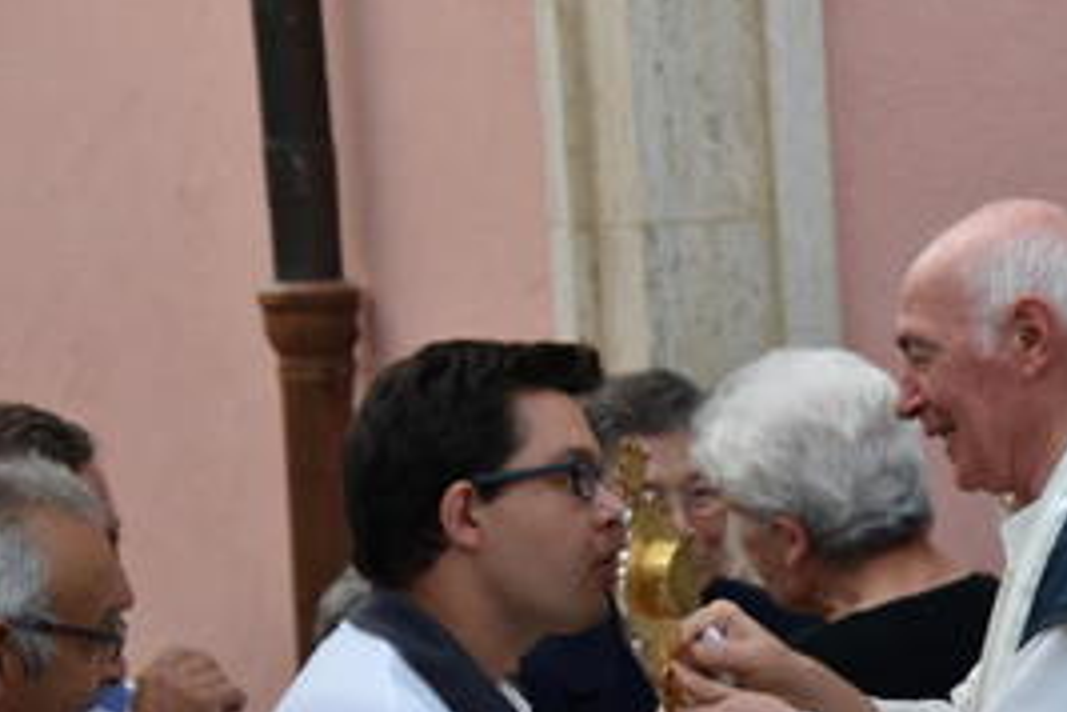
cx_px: 991
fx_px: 8328
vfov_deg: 4.9
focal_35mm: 281
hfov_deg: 7.3
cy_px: 428
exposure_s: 1/125
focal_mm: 100
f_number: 5
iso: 560
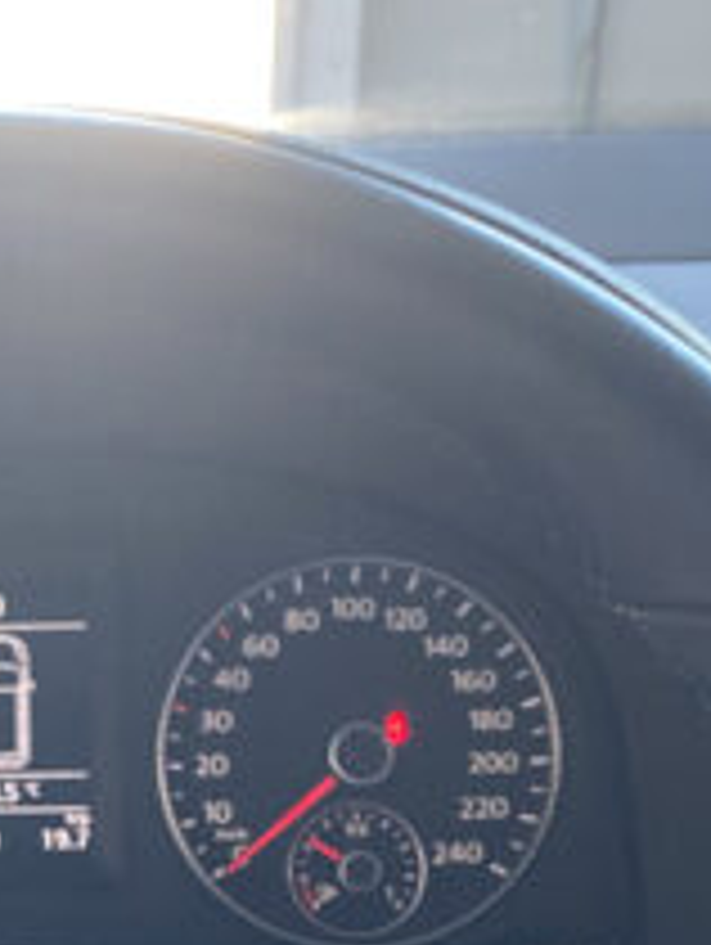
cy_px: 940
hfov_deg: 18.3
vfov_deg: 23.9
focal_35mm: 78
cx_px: -52
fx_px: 2132
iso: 250
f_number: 1.8
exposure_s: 1/60
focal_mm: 4.25
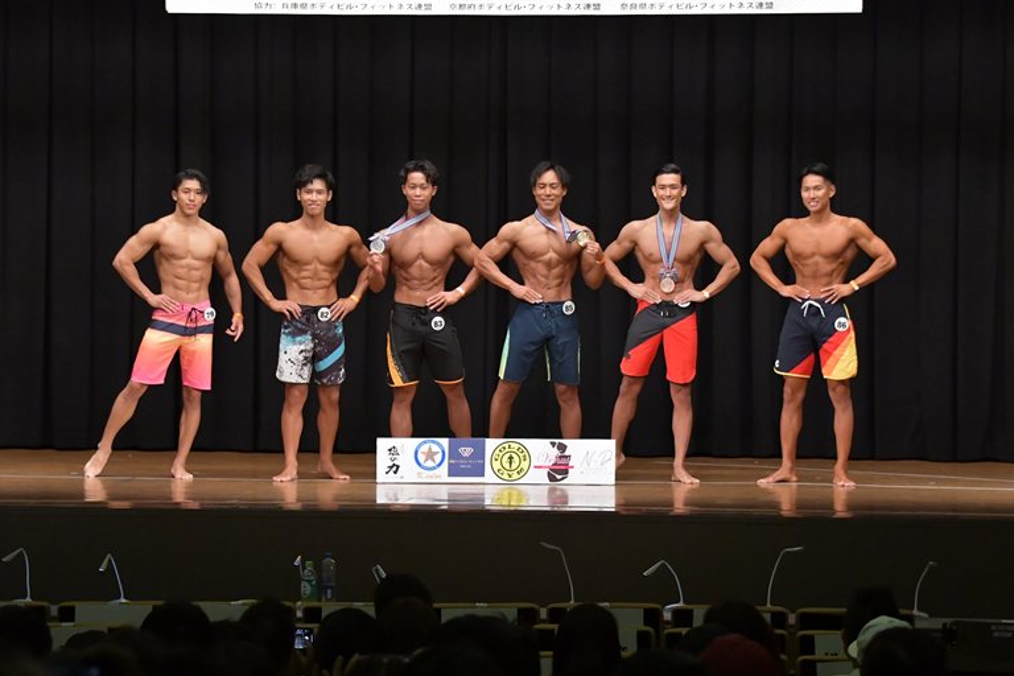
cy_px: 337
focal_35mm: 124
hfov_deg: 16.5
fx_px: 3492
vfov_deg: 11.1
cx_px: 505
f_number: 5.6
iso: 6400
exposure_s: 1/400
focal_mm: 82
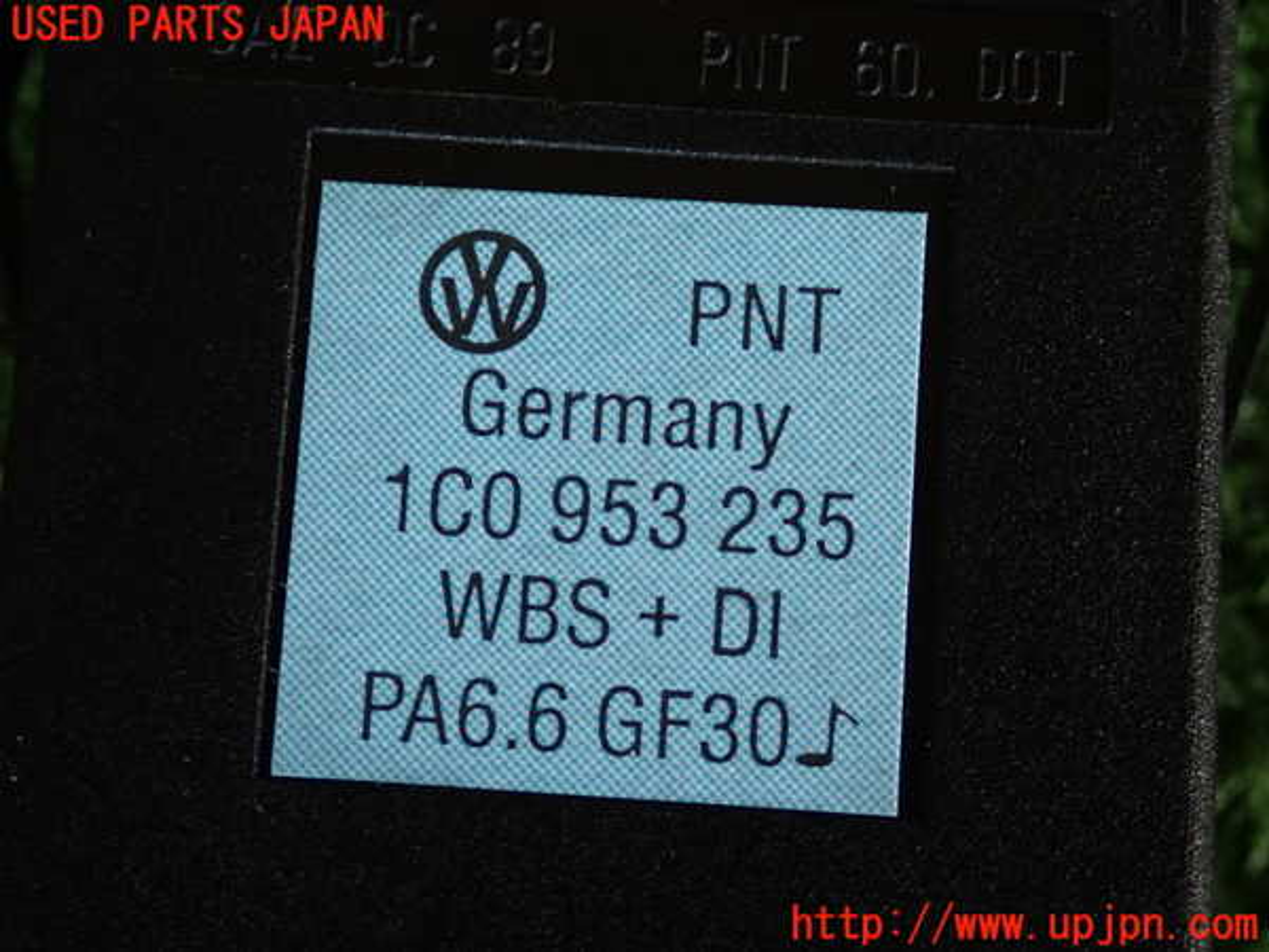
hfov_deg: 25.3
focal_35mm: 77
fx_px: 2823
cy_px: 476
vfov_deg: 19.1
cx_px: 634
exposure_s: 1/80
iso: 400
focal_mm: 13.65
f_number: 4.1
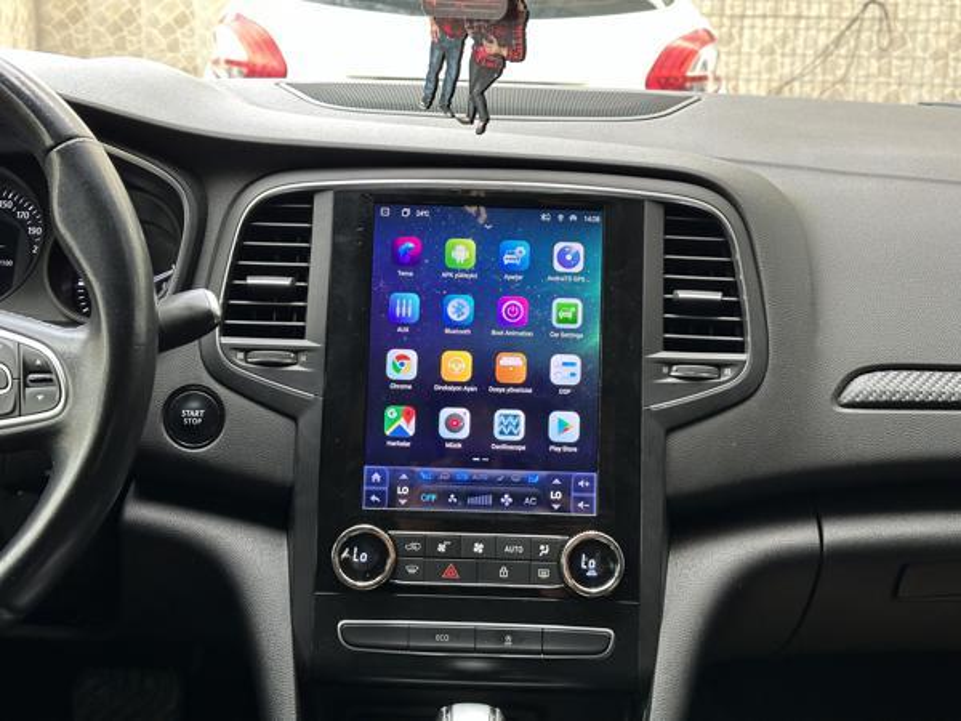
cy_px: 360
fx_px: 1333
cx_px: 480
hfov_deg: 39.7
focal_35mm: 48
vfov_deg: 30.3
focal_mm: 6.86
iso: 80
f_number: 1.78
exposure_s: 1/77
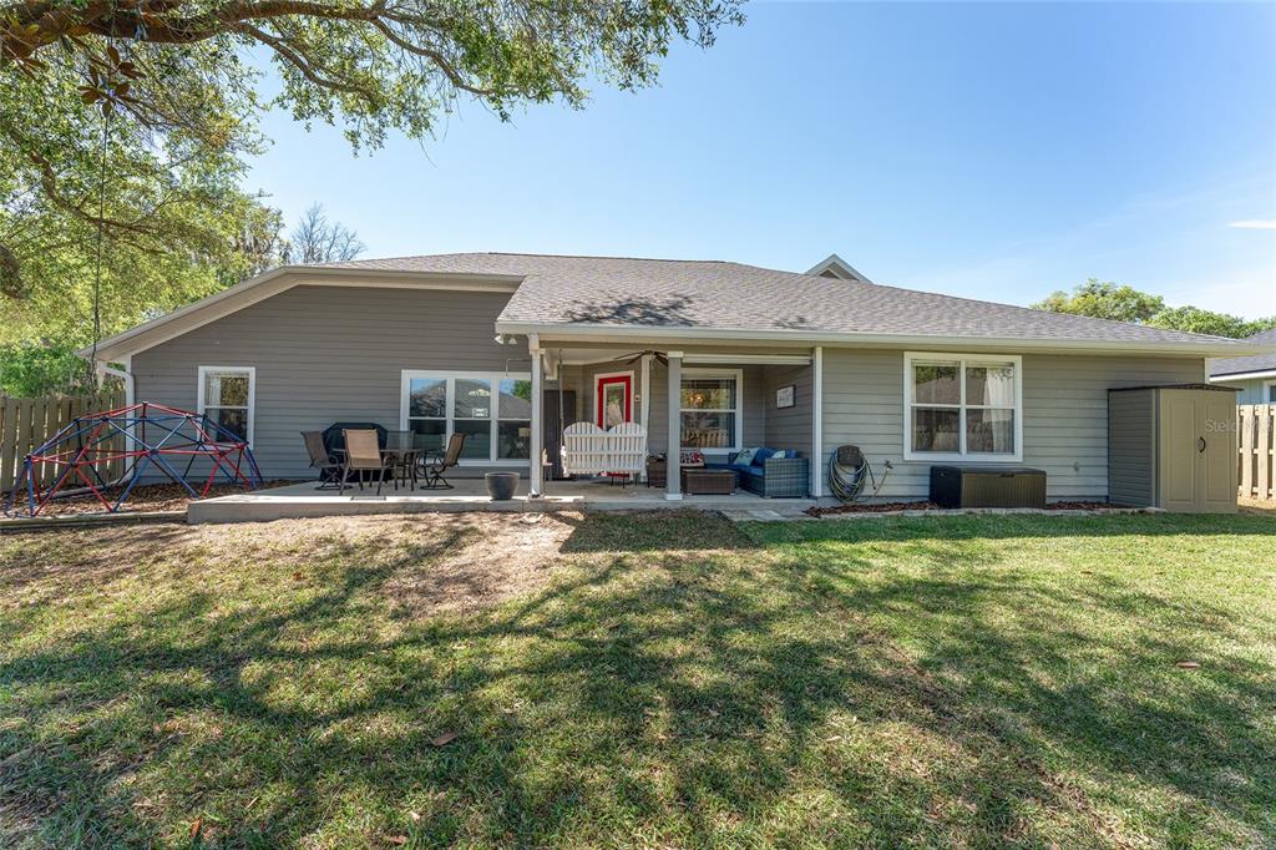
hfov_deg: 104.3
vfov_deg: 81.2
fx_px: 496
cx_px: 638
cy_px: 425
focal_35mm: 14
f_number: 7.1
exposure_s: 1/500
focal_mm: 14
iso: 400
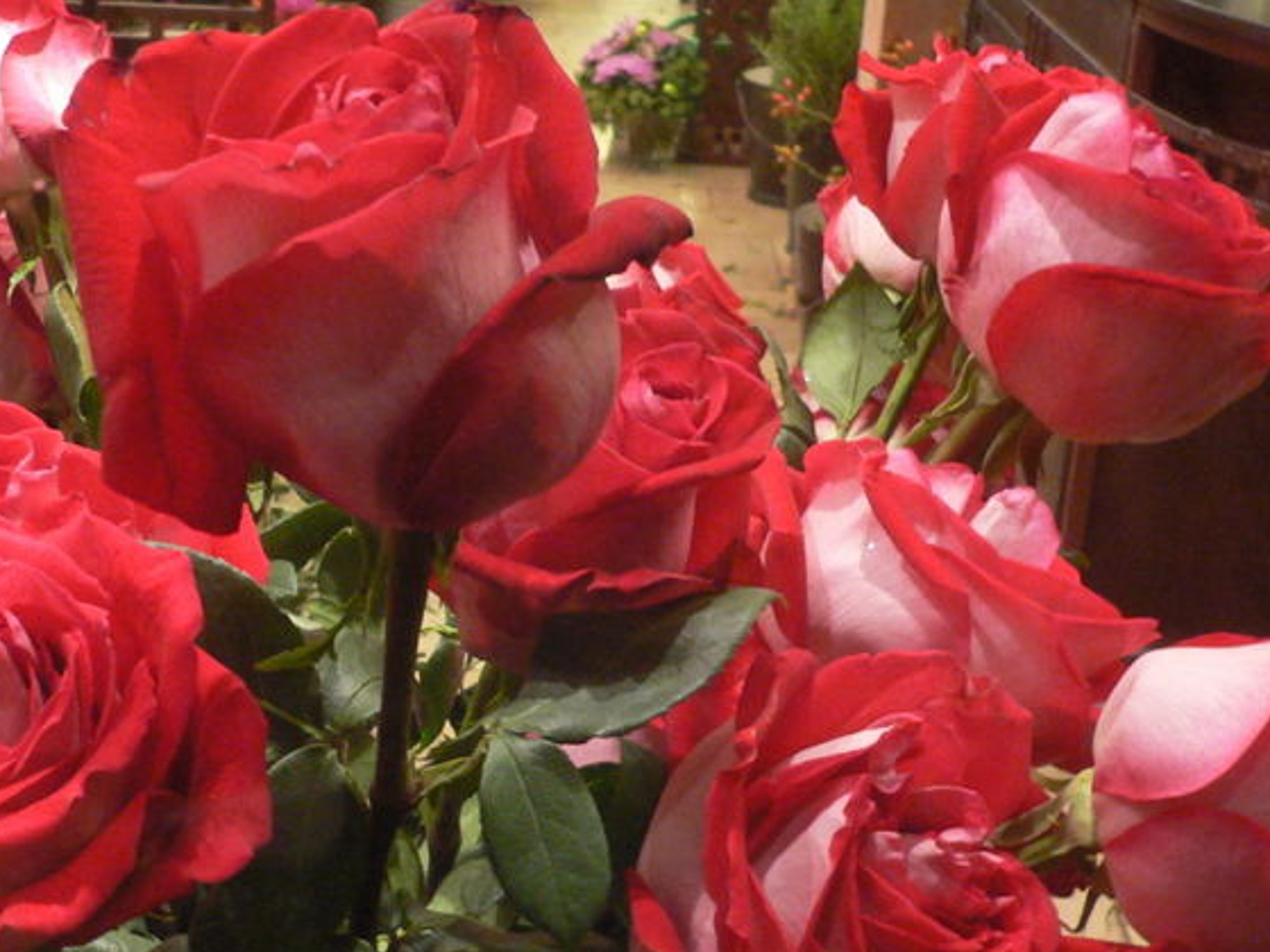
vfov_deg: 36.0
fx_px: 1468
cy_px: 471
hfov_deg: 46.8
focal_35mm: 40
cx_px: 587
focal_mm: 5.8
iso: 200
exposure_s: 1/8
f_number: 2.8
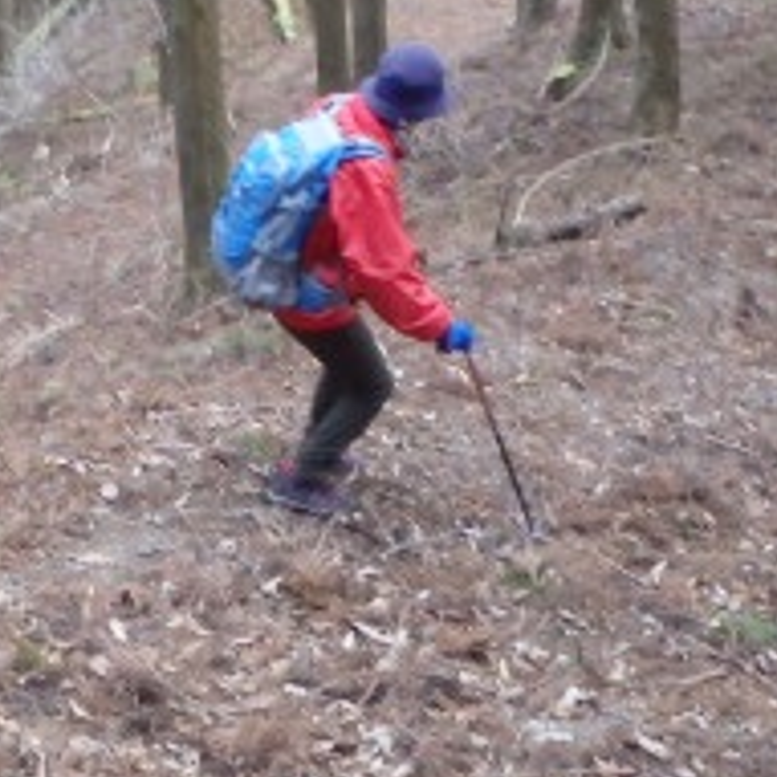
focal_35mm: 83
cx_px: 305
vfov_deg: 20.9
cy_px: 313
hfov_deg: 20.9
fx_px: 2108
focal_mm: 5
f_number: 3.9
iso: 640
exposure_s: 1/30
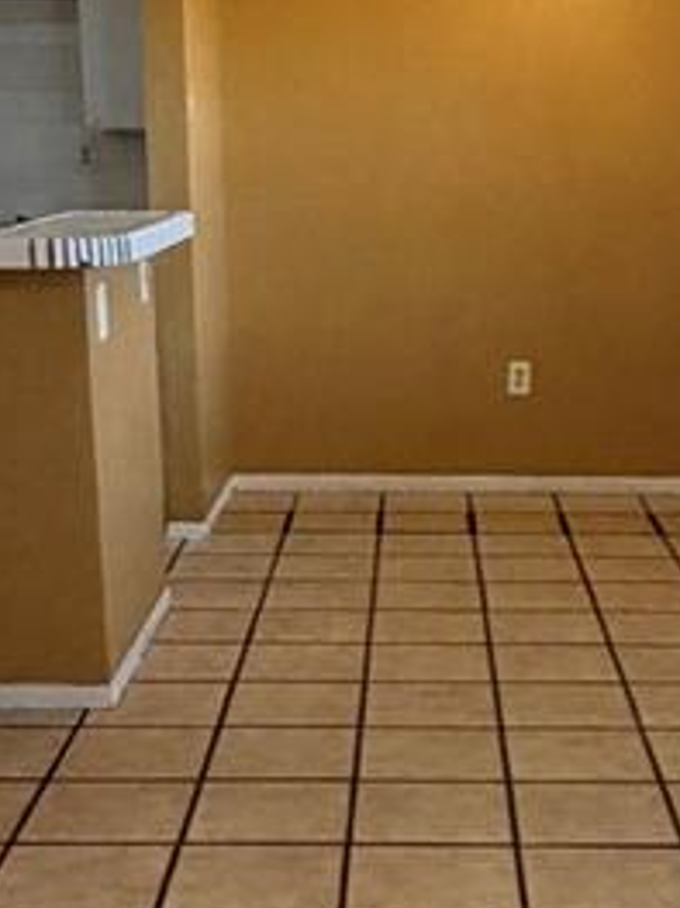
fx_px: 1678
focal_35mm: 64
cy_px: 625
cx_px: 438
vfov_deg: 30.0
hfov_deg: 22.8
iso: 320
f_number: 2.2
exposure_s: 1/120
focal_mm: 2.22
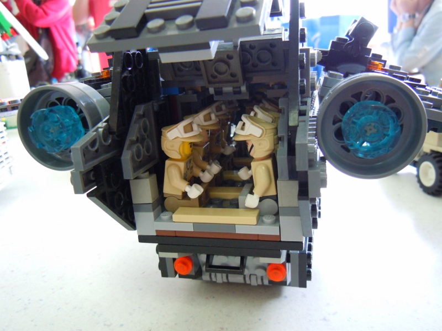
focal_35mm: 30
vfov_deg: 46.8
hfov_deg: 60.0
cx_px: 221
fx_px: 383
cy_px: 166
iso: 400
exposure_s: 1/40
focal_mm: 5.4
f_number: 3.5
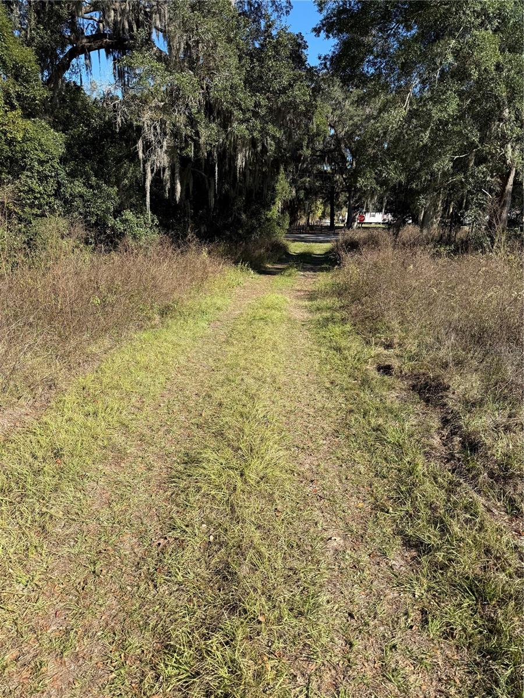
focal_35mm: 24
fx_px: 484
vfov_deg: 71.6
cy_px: 349
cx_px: 262
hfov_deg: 56.8
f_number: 1.78
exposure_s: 1/2169
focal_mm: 6.76
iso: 80
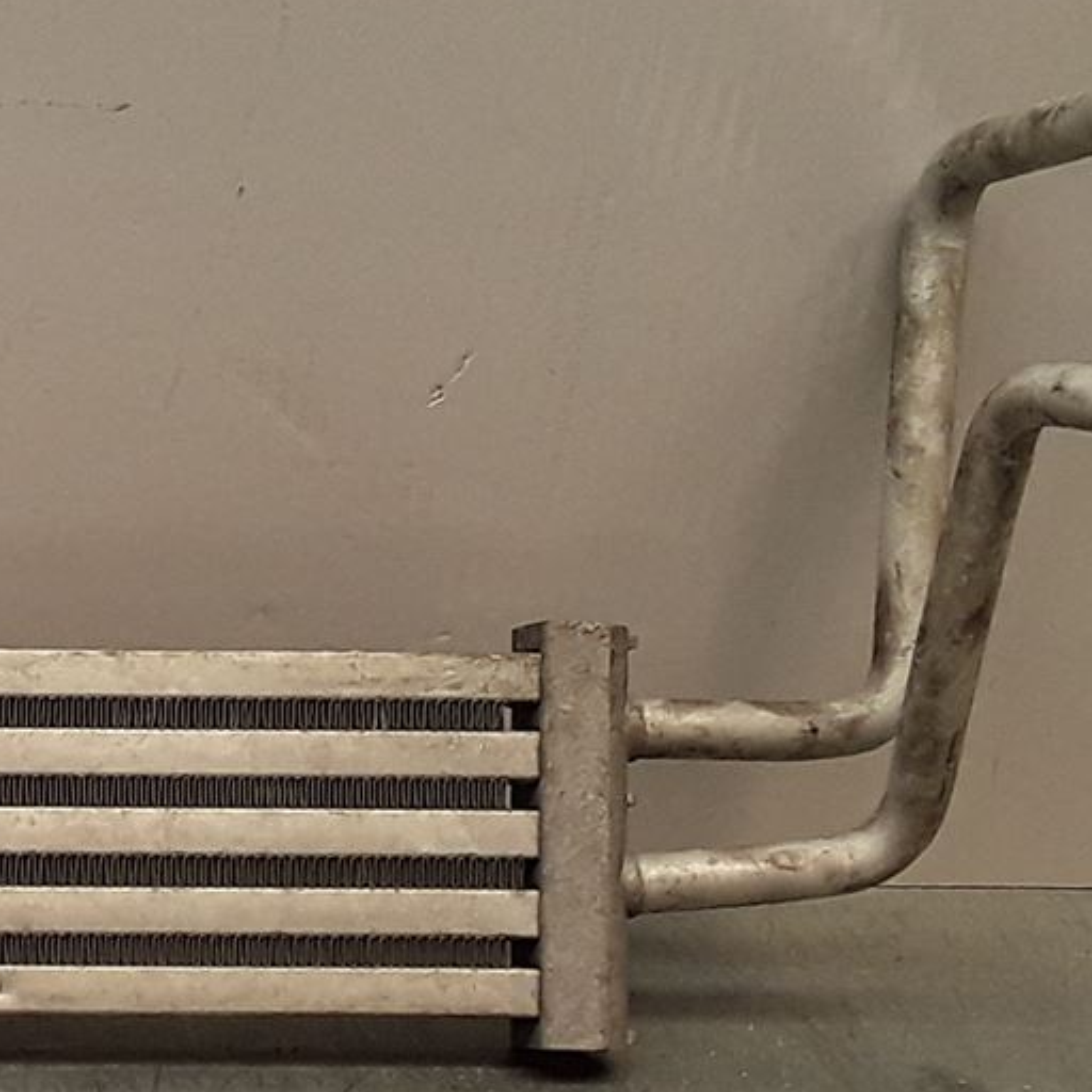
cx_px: -580
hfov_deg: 16.0
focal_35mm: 99
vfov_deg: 17.5
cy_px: 757
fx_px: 3533
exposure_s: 1/111
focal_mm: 2.91
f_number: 1.9
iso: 40
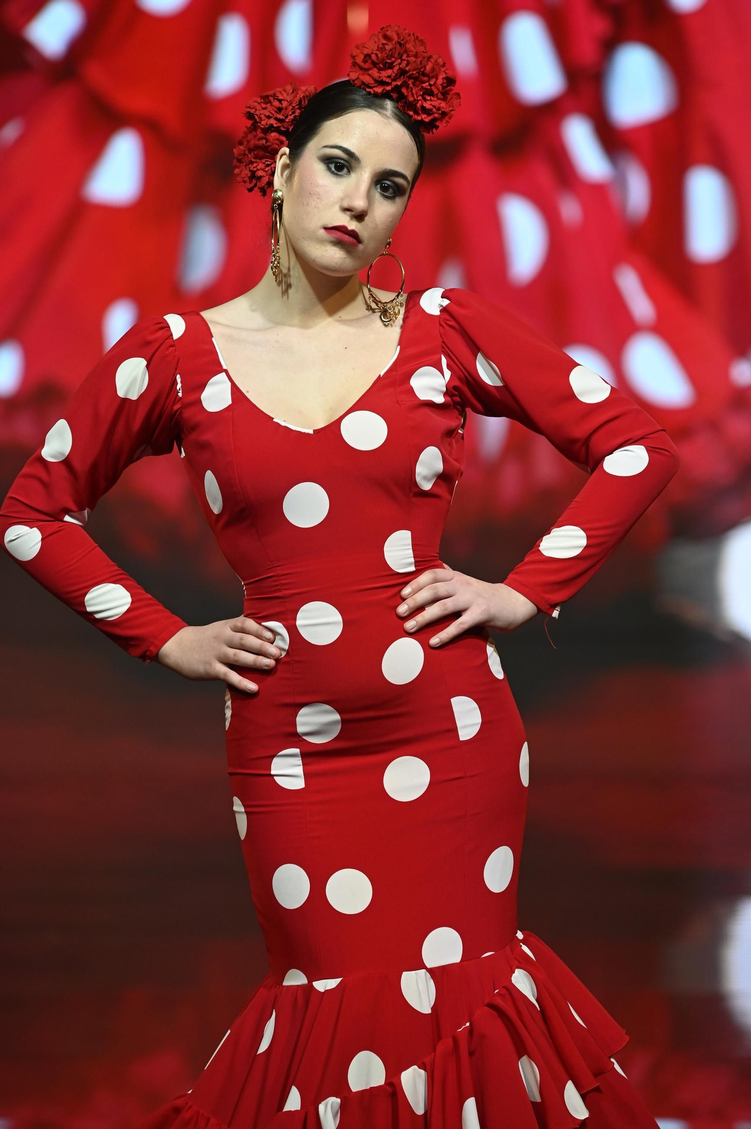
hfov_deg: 8.6
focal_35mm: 160
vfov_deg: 12.8
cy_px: 564
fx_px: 5013
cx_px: 376
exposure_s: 1/500
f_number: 4.5
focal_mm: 160
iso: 2000
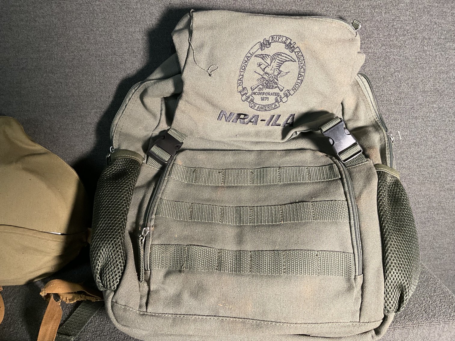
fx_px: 381
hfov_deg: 61.7
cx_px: 228
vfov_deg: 48.2
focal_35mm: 29
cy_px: 170
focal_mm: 3
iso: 125
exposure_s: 1/60
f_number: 1.8
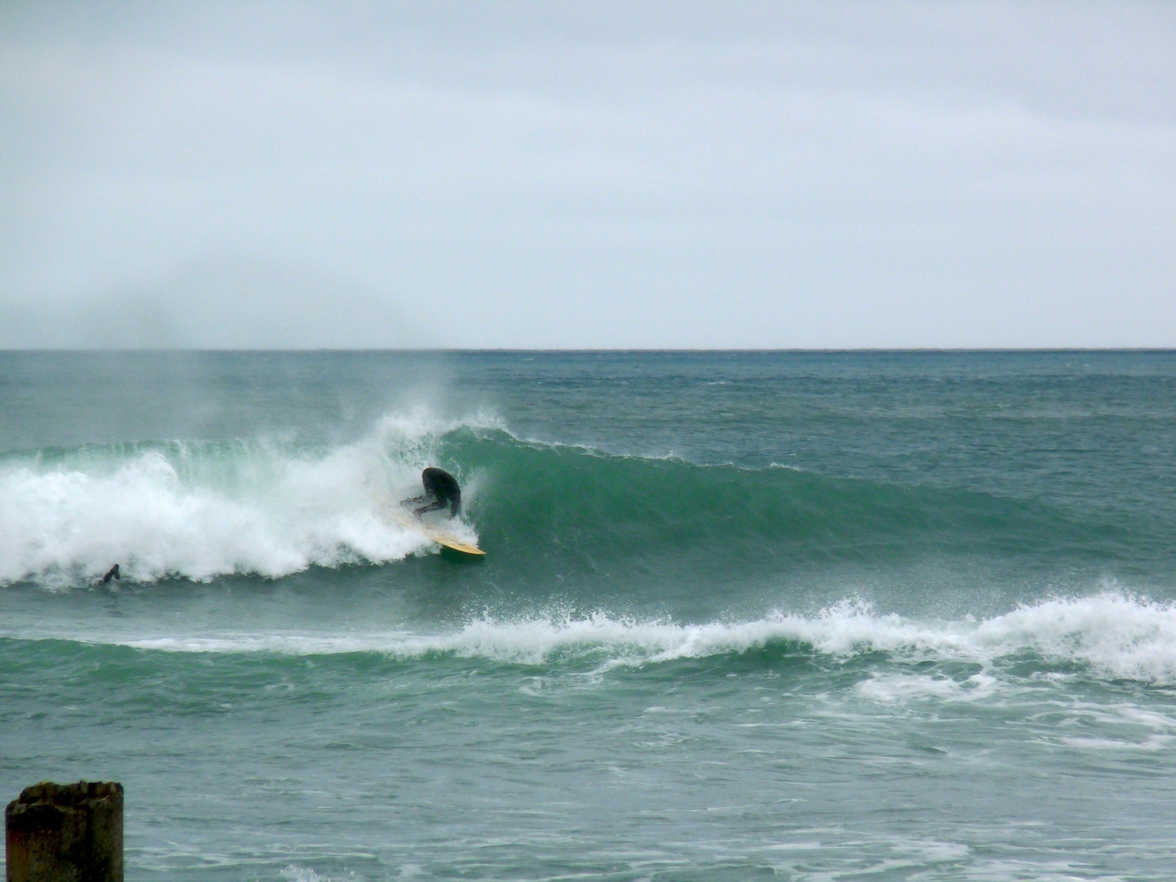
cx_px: 588
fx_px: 13691
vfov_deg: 3.7
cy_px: 441
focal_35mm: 403
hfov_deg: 4.9
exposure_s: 1/320
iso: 100
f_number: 5.6
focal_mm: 71.7
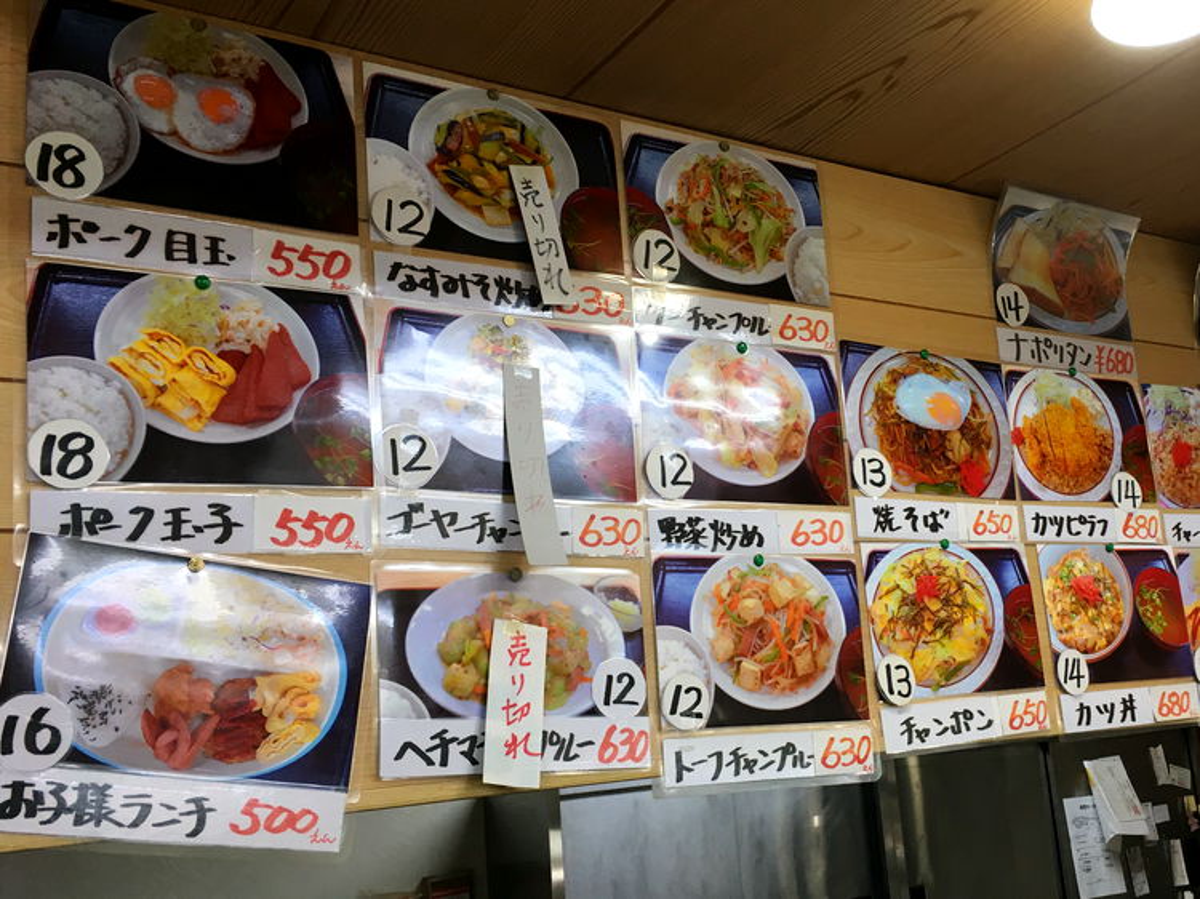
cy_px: 450
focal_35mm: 29
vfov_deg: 48.2
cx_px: 600
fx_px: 1005
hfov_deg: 61.7
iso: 25
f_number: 2.2
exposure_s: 1/30
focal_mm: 4.15
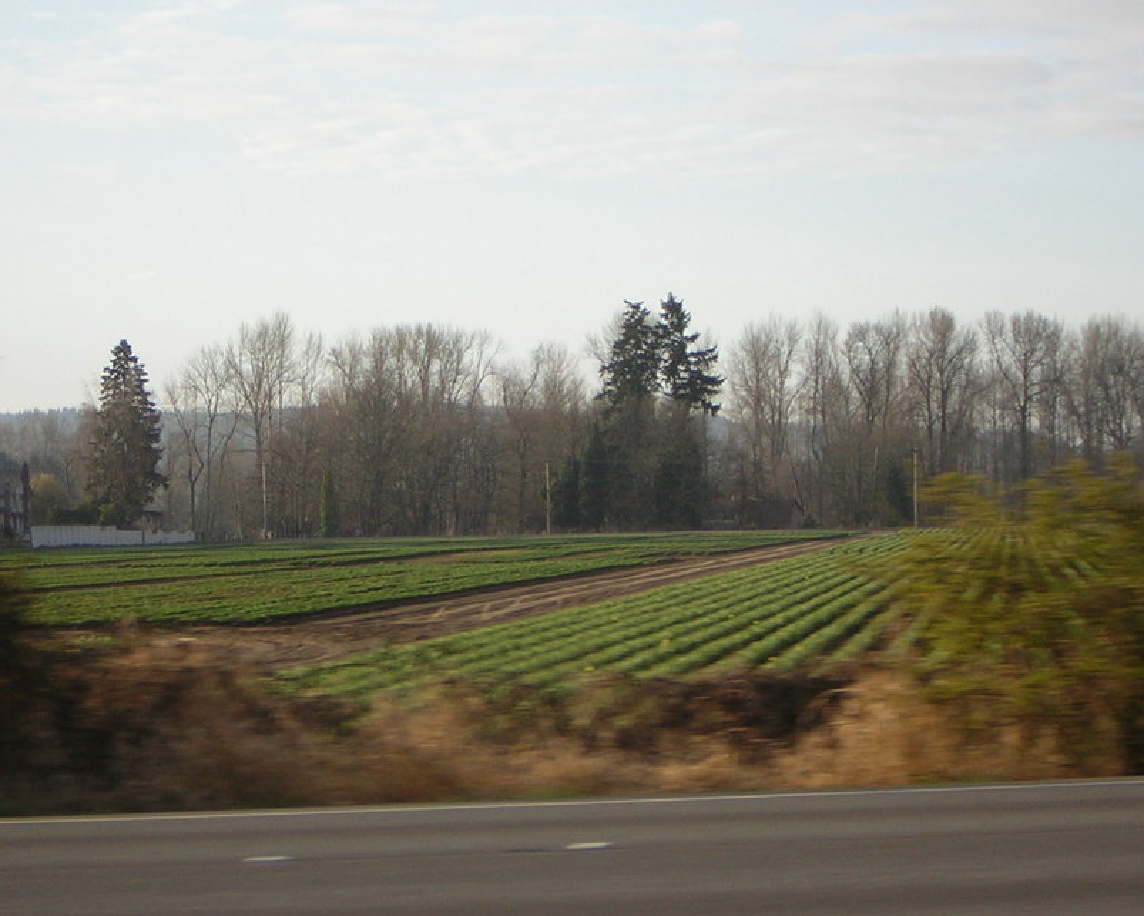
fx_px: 4268
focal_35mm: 126
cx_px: 494
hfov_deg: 15.3
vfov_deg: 12.3
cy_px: 423
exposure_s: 1/191
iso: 50
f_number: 4.7
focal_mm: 14.1
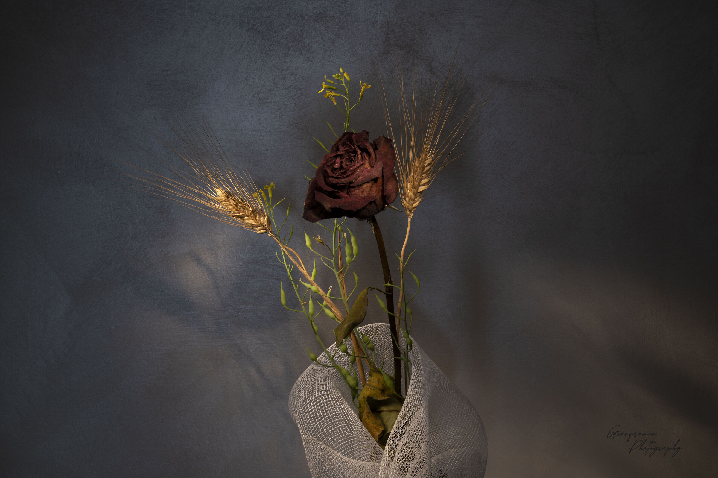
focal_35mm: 48
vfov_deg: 28.0
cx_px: 359
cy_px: 239
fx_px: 957
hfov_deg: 41.1
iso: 100
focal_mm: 48
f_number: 22
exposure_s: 15
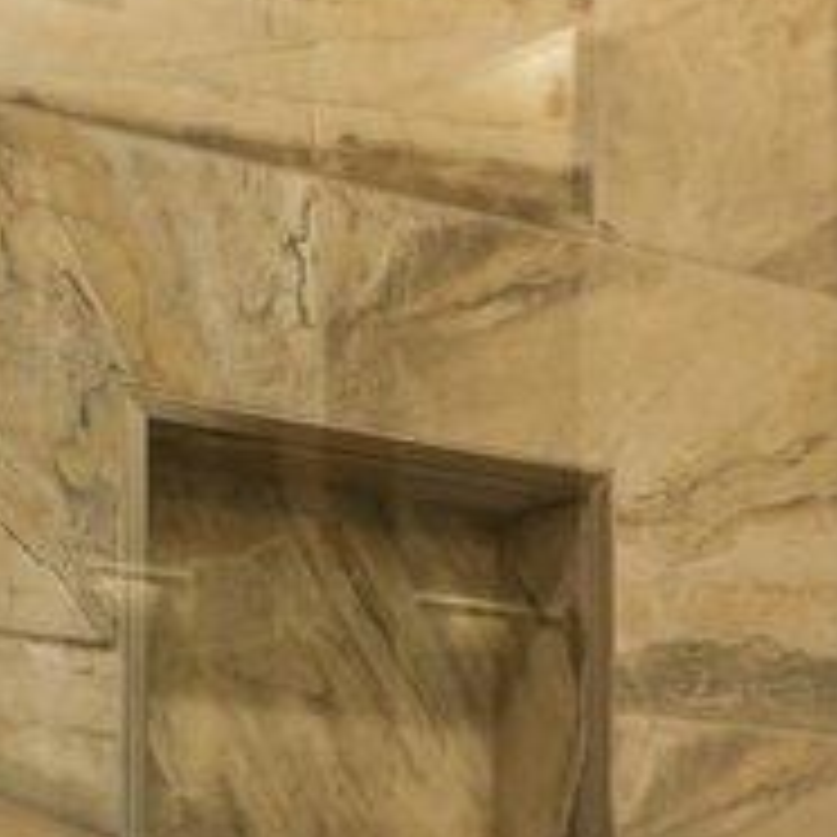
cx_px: 1530
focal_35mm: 131
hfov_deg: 12.2
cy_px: 1127
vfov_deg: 12.8
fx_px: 3584
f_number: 8
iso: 640
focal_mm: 14
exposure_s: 1/80
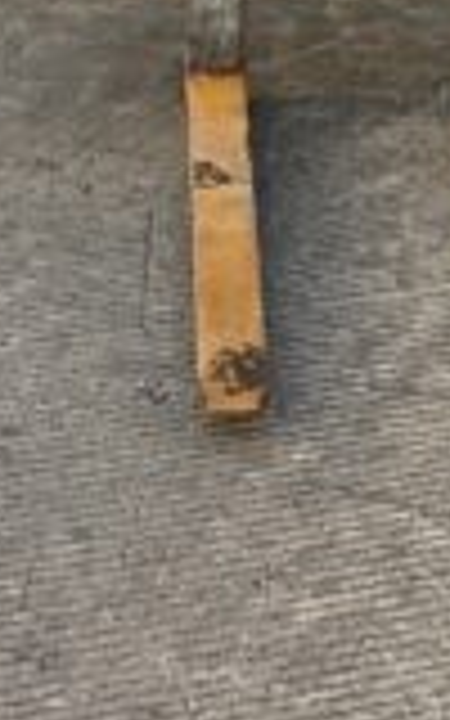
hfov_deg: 10.4
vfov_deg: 15.8
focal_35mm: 123
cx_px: 576
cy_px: -315
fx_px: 2414
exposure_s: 1/215
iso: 16
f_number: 1.8
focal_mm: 3
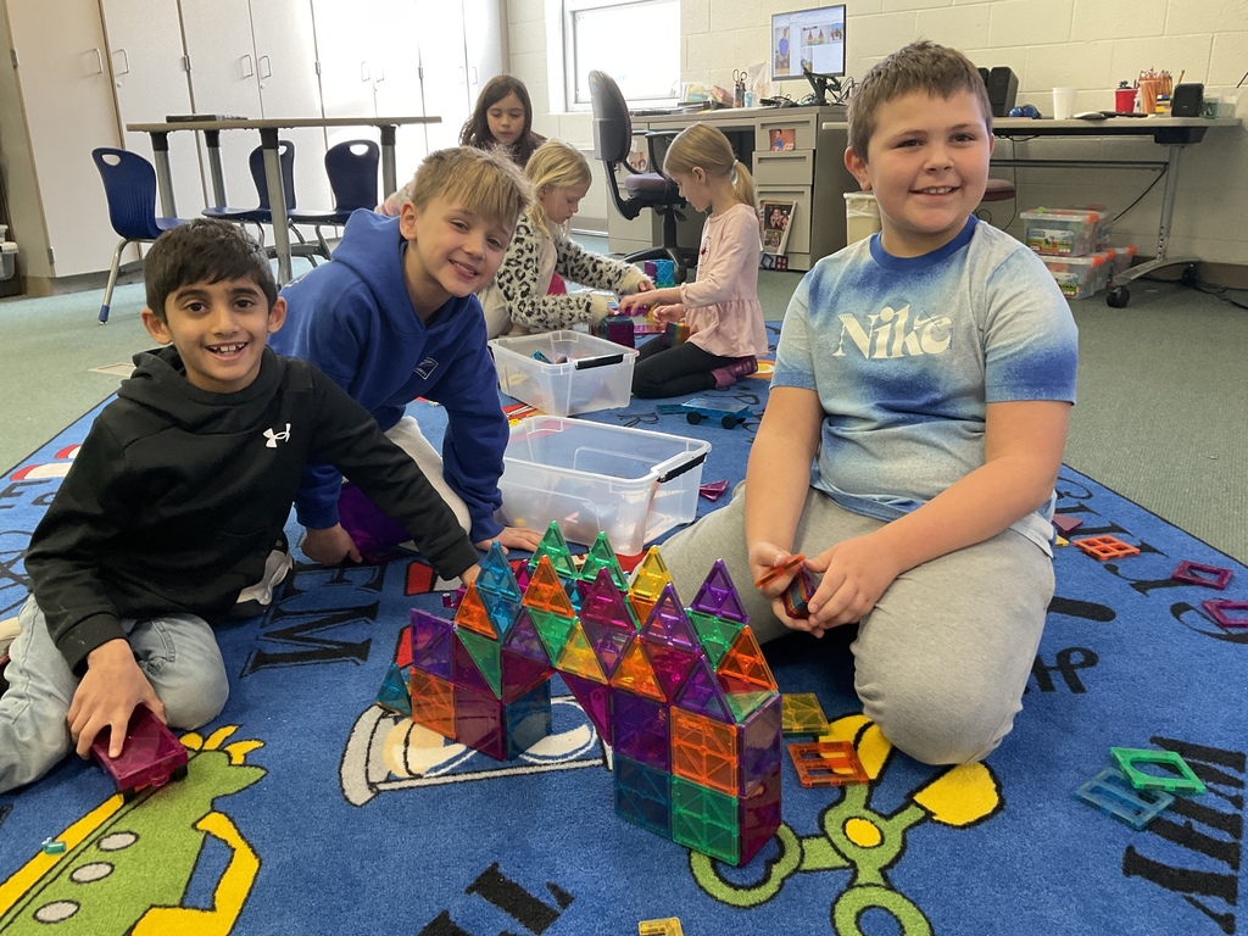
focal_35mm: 29
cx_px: 624
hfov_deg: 61.7
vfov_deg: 48.2
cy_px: 468
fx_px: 1046
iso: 125
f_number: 1.8
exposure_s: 1/60
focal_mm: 3
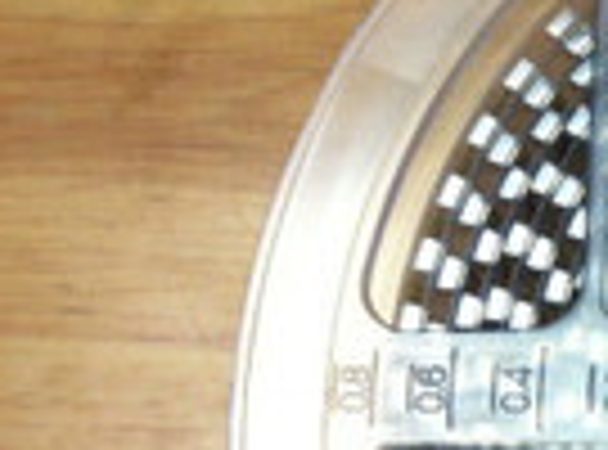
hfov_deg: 13.9
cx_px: 1013
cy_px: 466
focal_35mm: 130
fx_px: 2273
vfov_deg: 11.2
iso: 80
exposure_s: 1/30
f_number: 2.8
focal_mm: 3.85
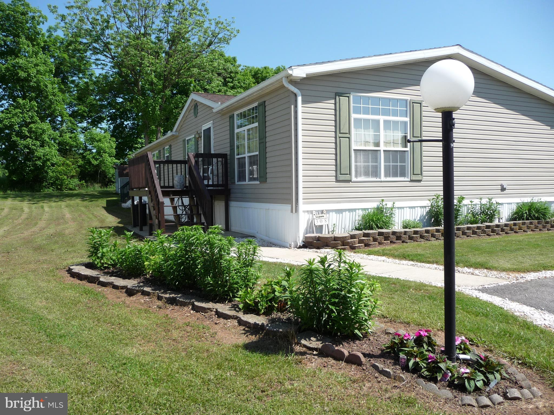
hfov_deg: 63.4
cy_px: 208
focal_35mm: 28
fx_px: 448
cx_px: 277
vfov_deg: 49.7
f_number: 3.3
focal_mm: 4.7
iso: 100
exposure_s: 1/800
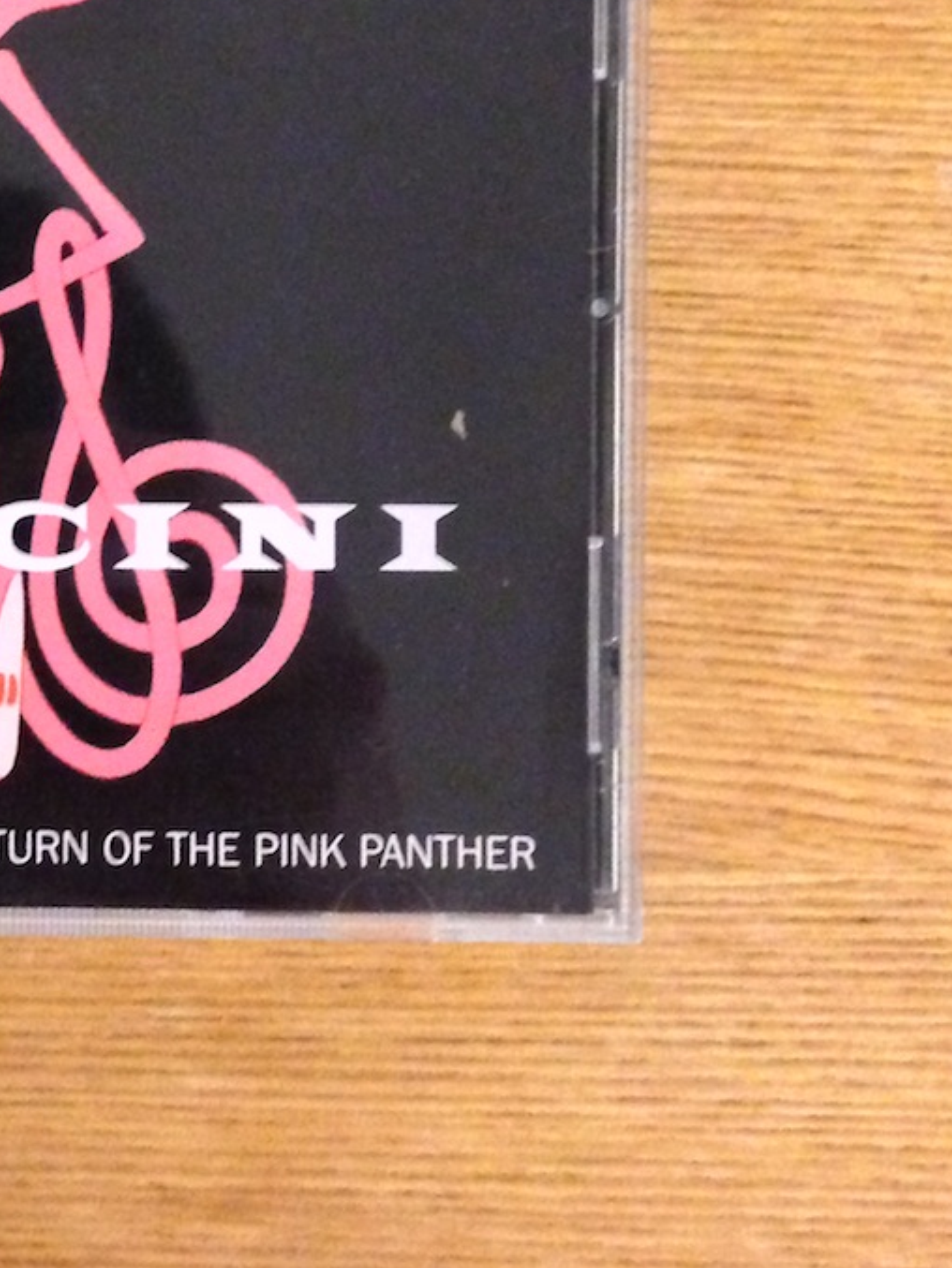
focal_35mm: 78
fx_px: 2859
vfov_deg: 24.8
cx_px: -62
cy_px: 332
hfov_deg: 18.3
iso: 800
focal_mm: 4.13
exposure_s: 1/15
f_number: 2.4
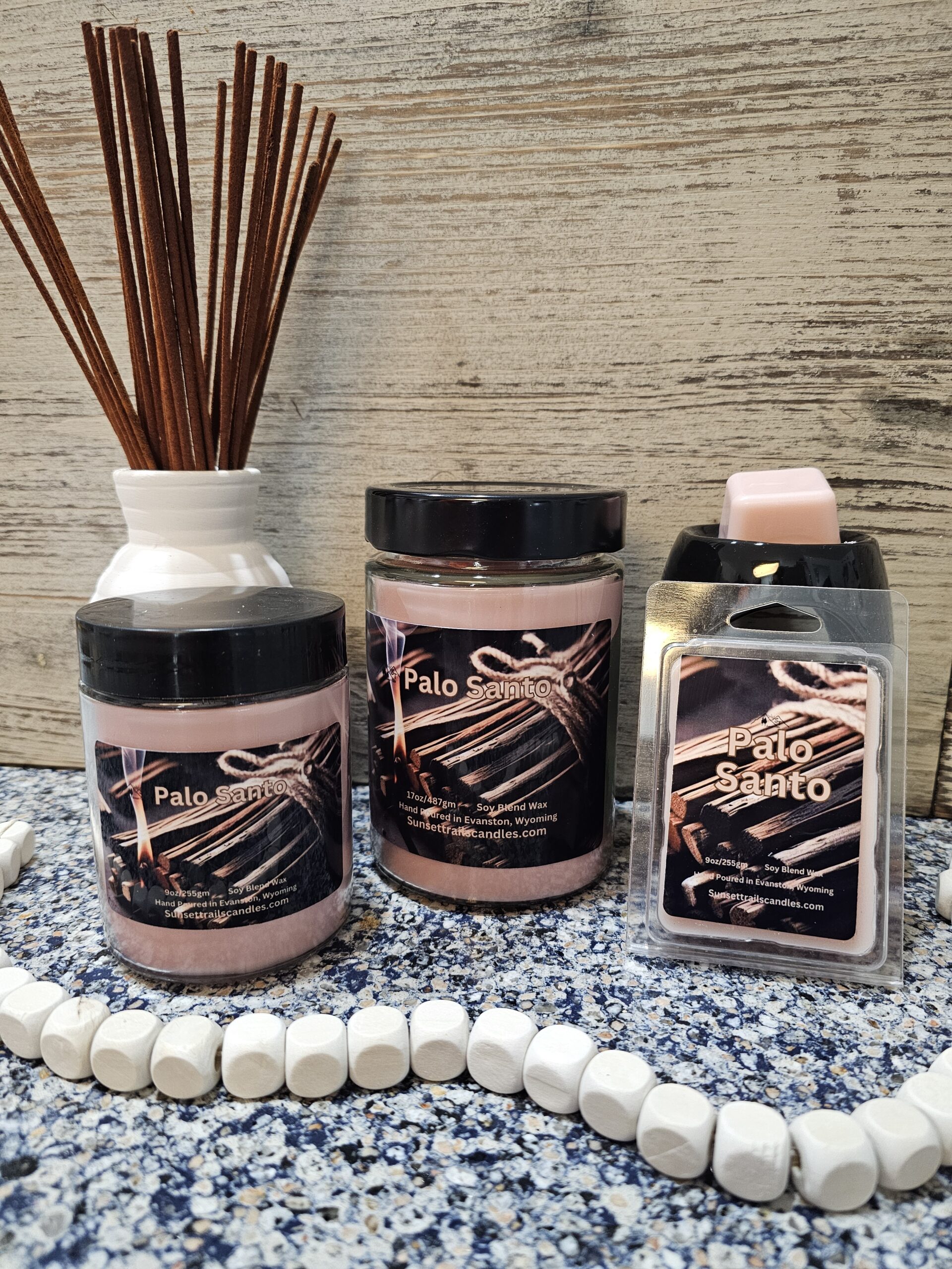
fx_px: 843
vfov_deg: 73.9
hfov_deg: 58.9
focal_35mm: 23
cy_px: 634
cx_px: 476
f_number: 1.7
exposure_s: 1/40
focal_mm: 6.3
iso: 500
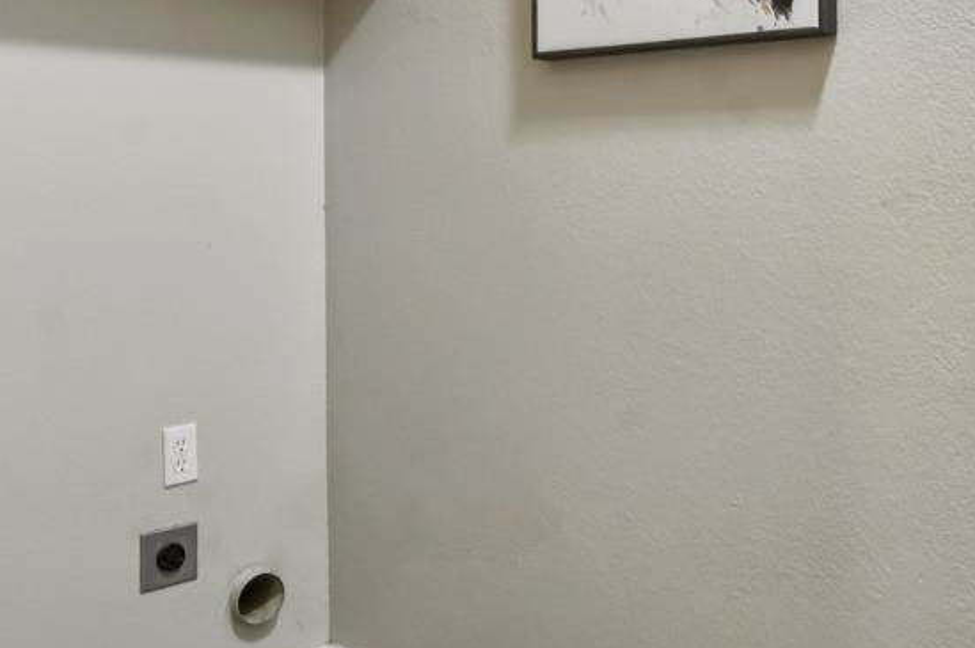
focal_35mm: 41
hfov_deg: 46.3
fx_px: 1109
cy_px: 191
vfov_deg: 32.2
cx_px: 691
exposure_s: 1/2.5
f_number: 8
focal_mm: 10
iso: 100
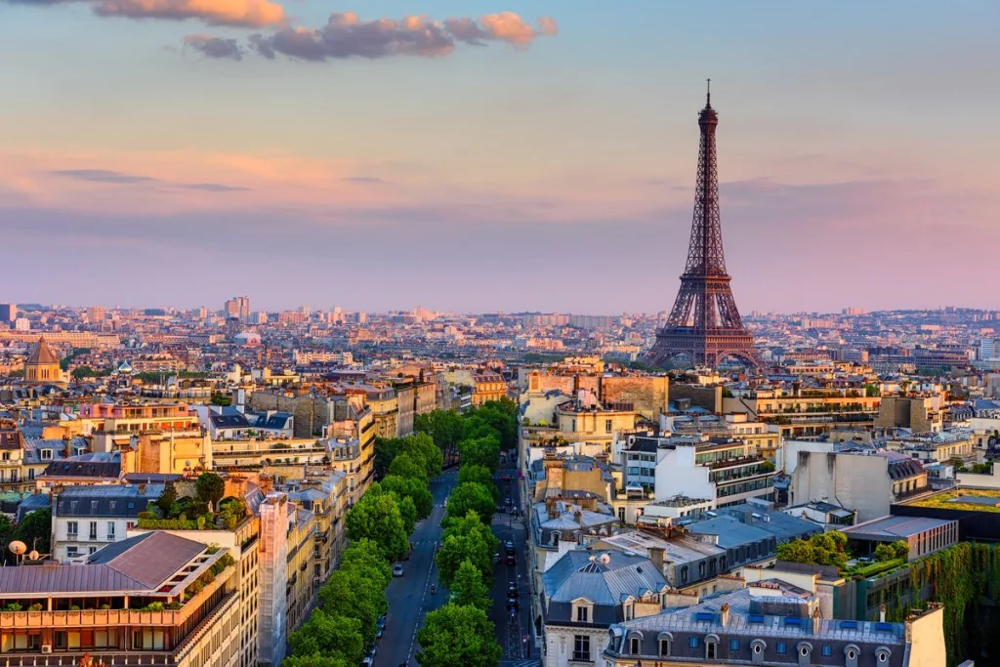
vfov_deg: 23.4
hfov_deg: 34.5
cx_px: 500
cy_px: 334
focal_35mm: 58
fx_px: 1611
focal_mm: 58
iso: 100
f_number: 8
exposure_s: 1/80
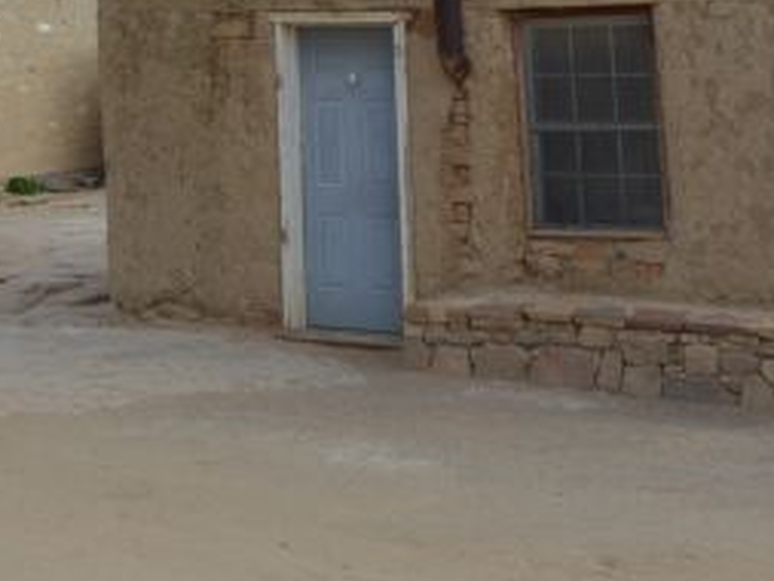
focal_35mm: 108
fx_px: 2409
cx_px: -407
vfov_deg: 13.1
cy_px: -232
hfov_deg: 16.5
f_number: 7.1
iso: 100
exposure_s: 1/200
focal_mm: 21
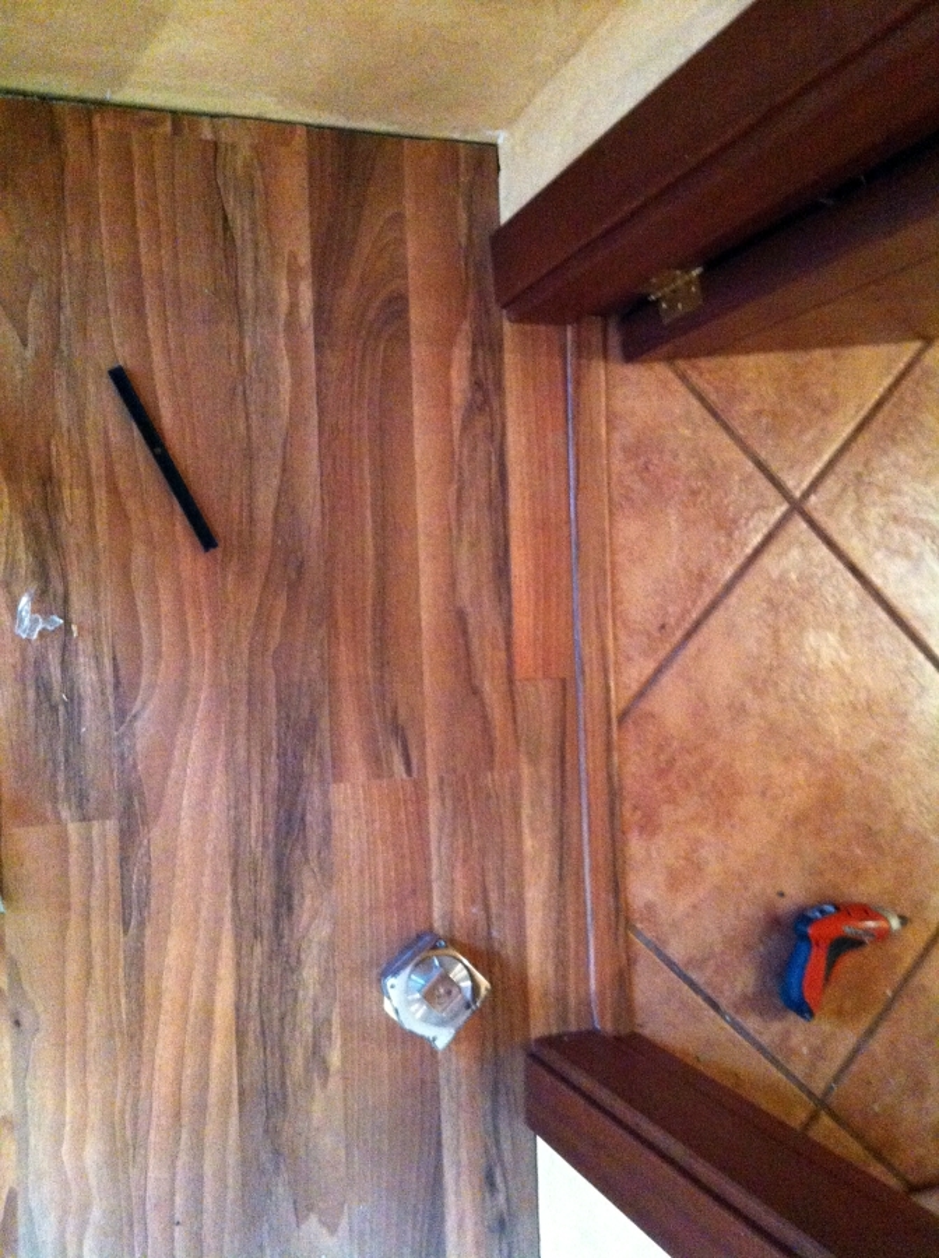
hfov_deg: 40.6
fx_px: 1270
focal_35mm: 35
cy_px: 629
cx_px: 470
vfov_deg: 52.7
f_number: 2.8
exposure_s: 1/15
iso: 800
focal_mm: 3.85
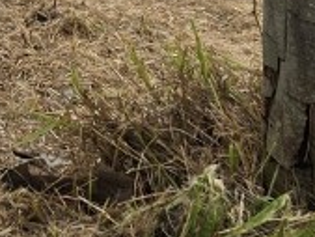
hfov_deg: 11.5
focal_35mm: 139
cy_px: -327
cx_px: -460
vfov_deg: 9.5
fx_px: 1266
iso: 12
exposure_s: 1/535
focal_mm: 6.3
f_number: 1.7
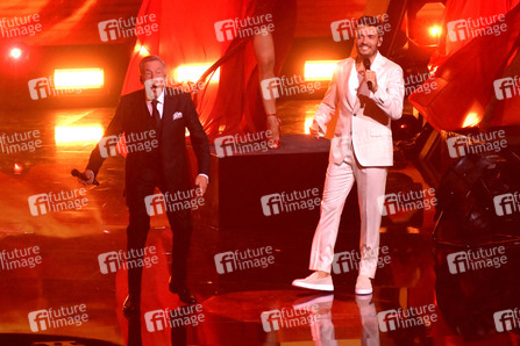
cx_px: 260
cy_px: 173
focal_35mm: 504
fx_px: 7279
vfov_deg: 2.7
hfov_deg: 4.1
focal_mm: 500
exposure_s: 1/400
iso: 16000
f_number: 5.6
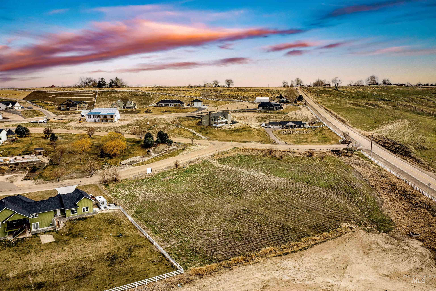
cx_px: 218
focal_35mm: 28
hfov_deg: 65.5
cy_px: 146
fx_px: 339
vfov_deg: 46.4
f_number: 5
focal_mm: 10.26
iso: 100
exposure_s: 1/1000
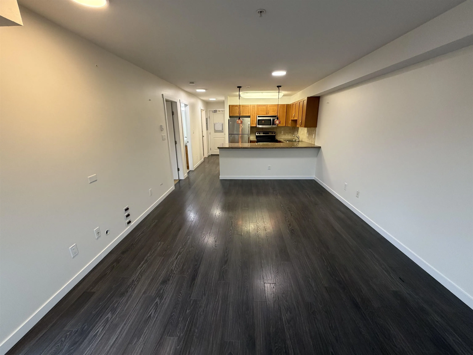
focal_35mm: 14
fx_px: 191
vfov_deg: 85.7
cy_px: 178
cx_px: 236
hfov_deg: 102.1
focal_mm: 2.22
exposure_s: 1/60
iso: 250
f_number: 2.2
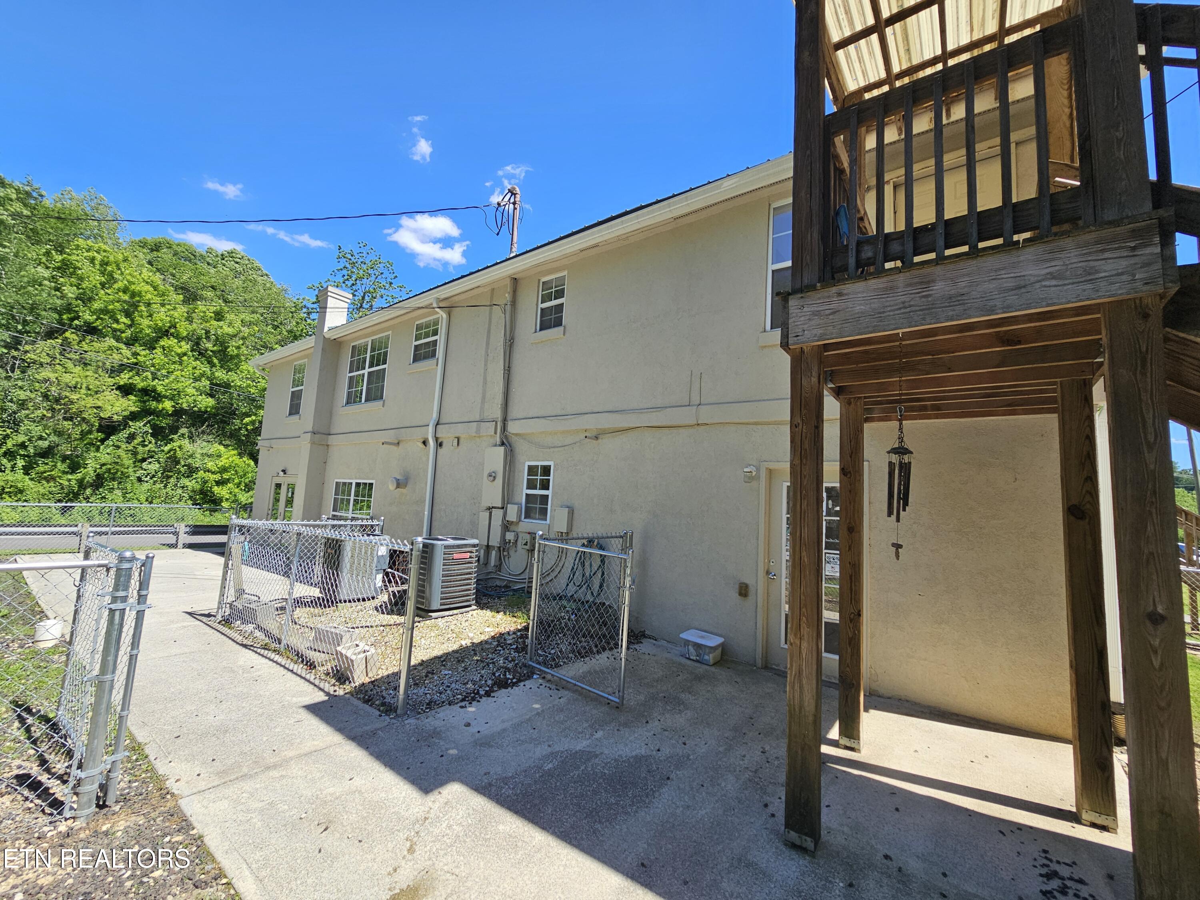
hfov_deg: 106.2
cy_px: 450
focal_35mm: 13
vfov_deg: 89.9
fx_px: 451
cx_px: 600
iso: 50
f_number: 2.2
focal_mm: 2.2
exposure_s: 1/1129
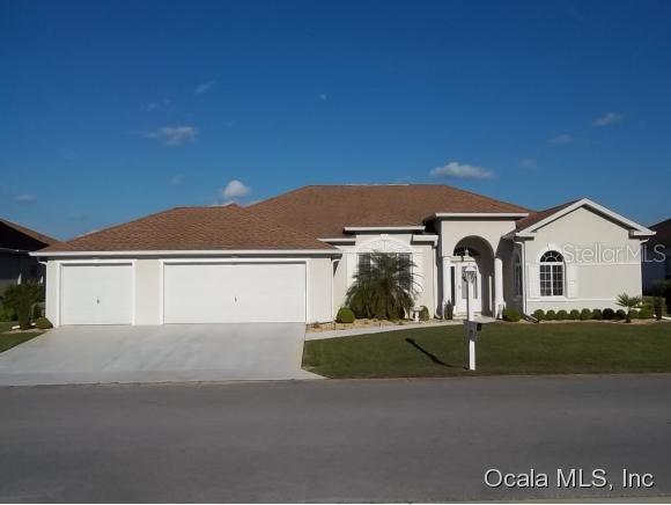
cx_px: 336
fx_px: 621
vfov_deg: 44.2
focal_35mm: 32
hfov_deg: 56.8
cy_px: 252
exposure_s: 1/1250
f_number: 5.5
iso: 80
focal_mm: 5.7
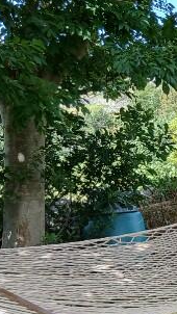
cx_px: 322
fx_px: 801
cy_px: 212
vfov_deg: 22.1
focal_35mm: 96
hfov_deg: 11.6
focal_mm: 3.98
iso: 20
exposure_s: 1/208
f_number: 1.8
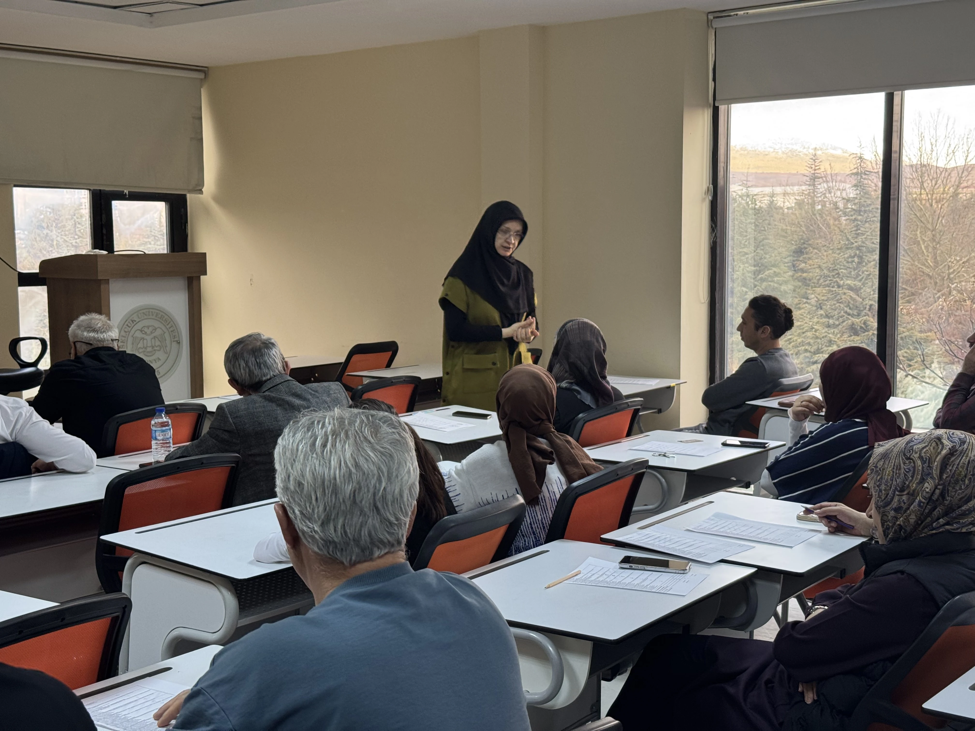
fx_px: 1352
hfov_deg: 39.7
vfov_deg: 30.3
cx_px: 488
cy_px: 366
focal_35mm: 48
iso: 125
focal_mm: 6.76
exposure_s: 1/50
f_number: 1.78
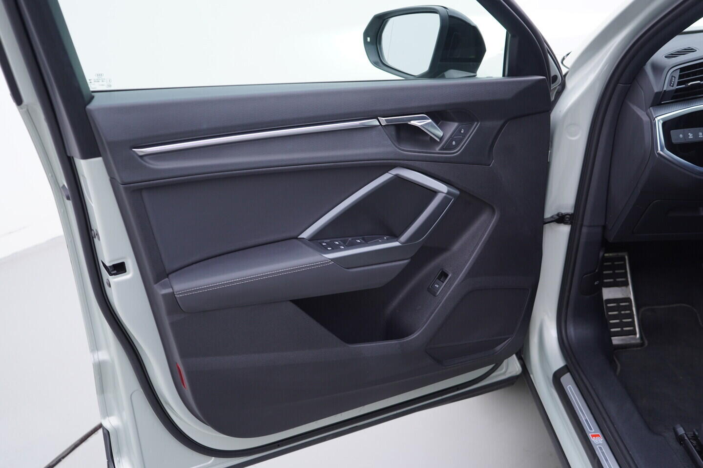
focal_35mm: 36
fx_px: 703
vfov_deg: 36.9
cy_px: 234
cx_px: 352
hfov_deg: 53.1
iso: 125
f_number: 3.2
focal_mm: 24
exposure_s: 1/50
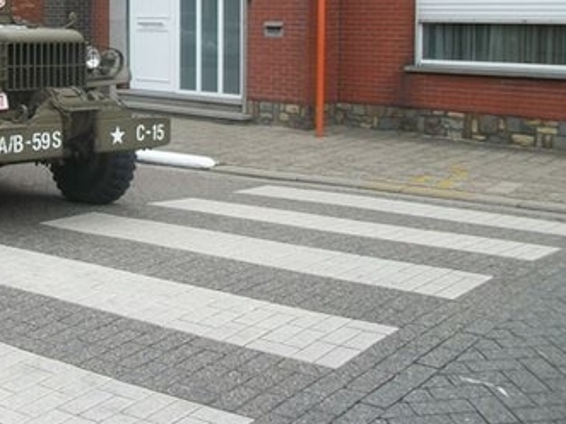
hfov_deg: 31.8
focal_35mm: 58
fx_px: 948
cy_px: 63
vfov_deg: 24.7
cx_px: 65
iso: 128
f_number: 2.9
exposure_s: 1/500
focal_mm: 5.7
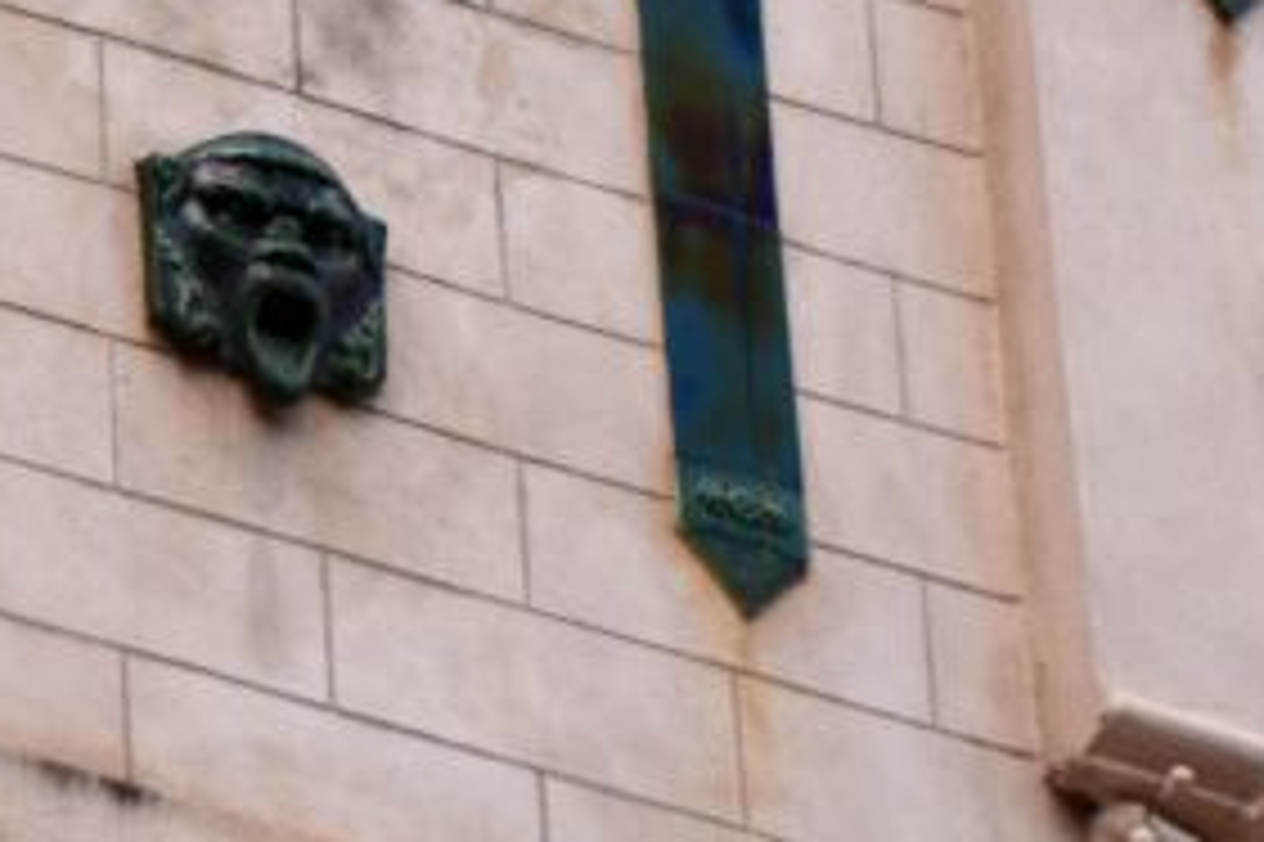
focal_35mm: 317
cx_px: -765
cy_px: -324
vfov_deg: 4.3
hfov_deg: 6.4
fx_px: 11123
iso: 400
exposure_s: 1/400
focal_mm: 58
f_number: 5
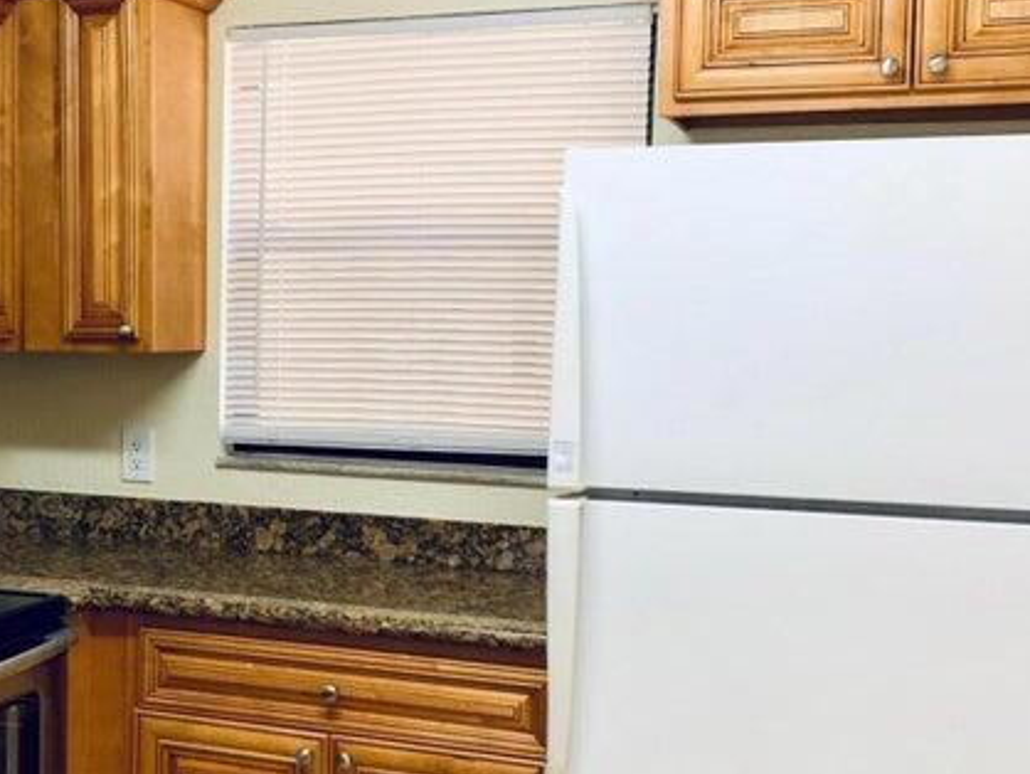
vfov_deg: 27.5
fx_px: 1578
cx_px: 243
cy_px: 439
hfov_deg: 35.3
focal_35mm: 53
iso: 160
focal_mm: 4.25
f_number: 1.8
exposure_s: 1/60
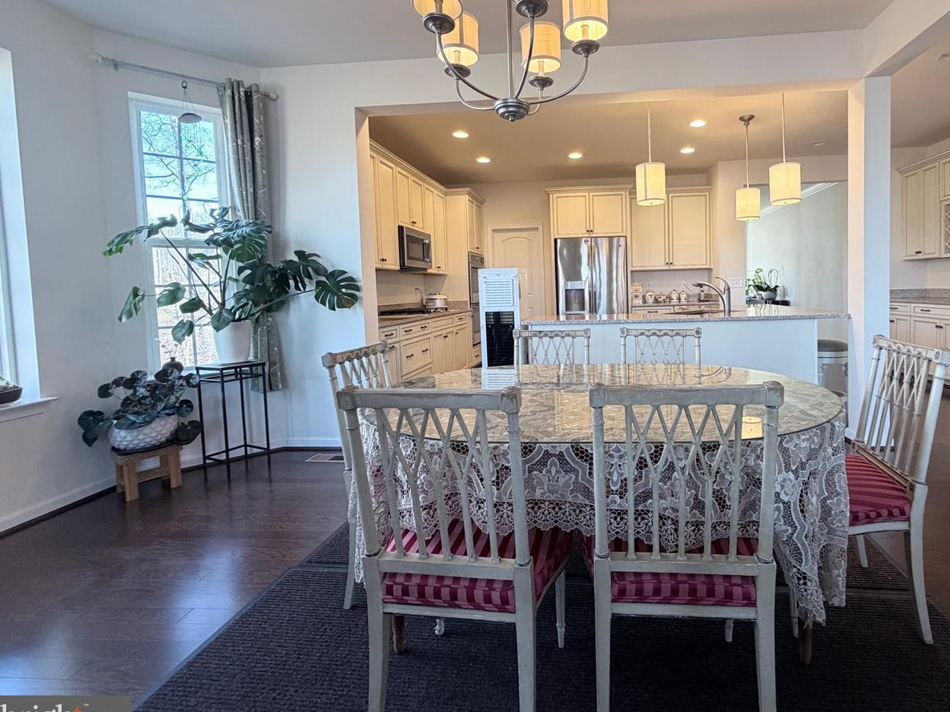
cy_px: 309
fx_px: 466
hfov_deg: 89.9
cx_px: 567
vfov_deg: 74.4
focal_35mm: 17
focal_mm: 2.22
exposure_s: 1/60
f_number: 2.2
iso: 160
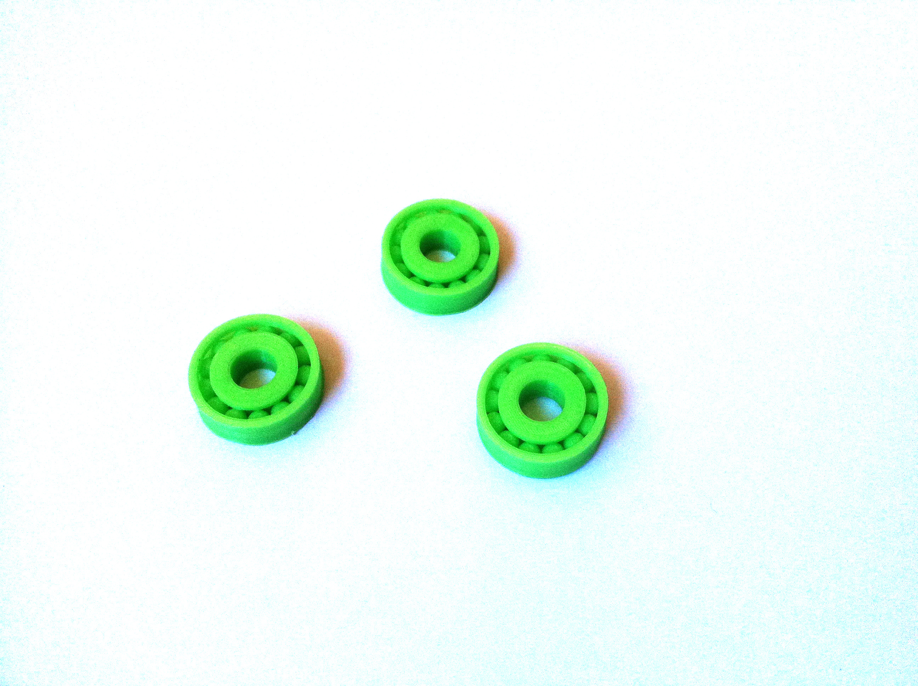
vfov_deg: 40.6
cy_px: 343
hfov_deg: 52.7
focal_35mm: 35
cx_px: 459
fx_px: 927
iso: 125
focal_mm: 3.85
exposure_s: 1/120
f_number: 2.8
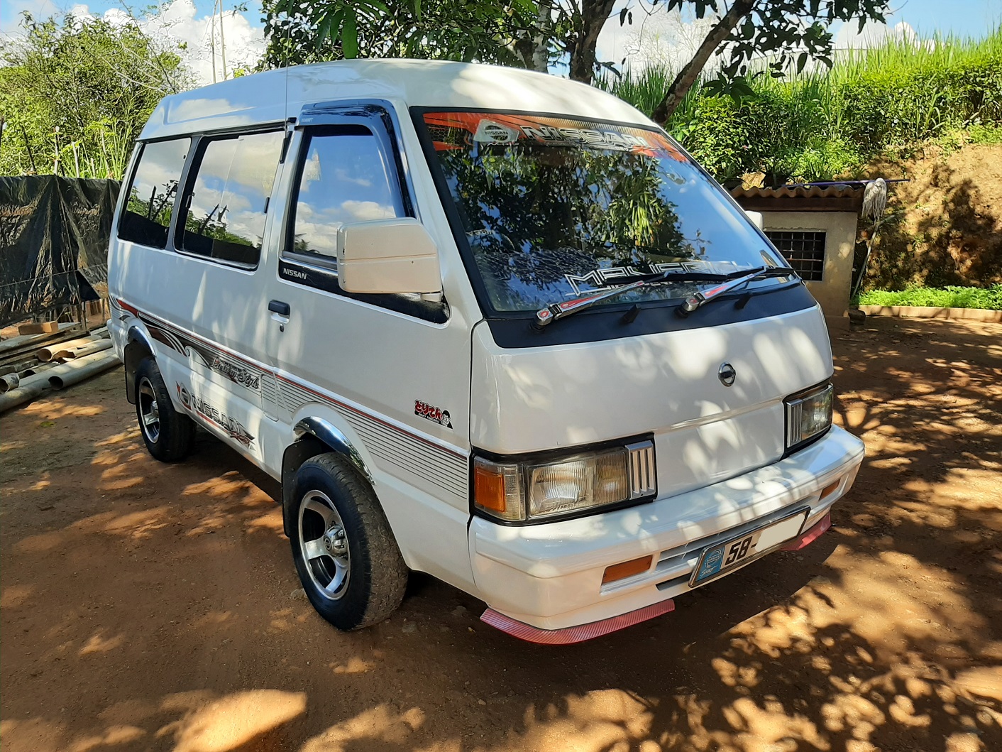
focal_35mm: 26
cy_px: 376
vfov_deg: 53.1
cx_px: 501
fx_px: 753
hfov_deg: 67.3
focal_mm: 3.93
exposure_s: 1/657
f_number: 1.7
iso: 40
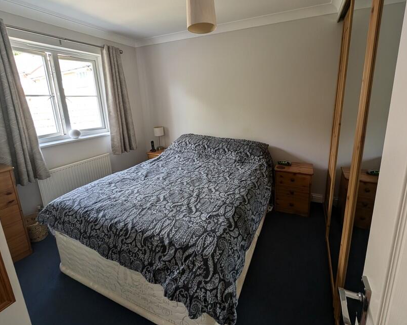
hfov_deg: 96.6
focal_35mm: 15
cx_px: 218
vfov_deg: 83.4
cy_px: 137
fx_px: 181
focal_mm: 2.23
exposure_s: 1/83.8
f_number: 1.95
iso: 60
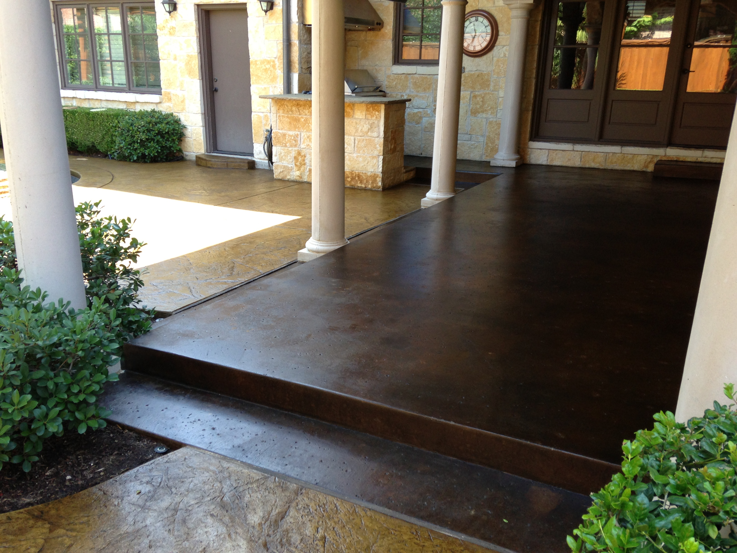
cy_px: 276
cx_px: 368
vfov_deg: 42.9
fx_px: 703
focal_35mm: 33
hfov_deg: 55.4
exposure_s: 1/120
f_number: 2.4
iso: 80
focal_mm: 4.13
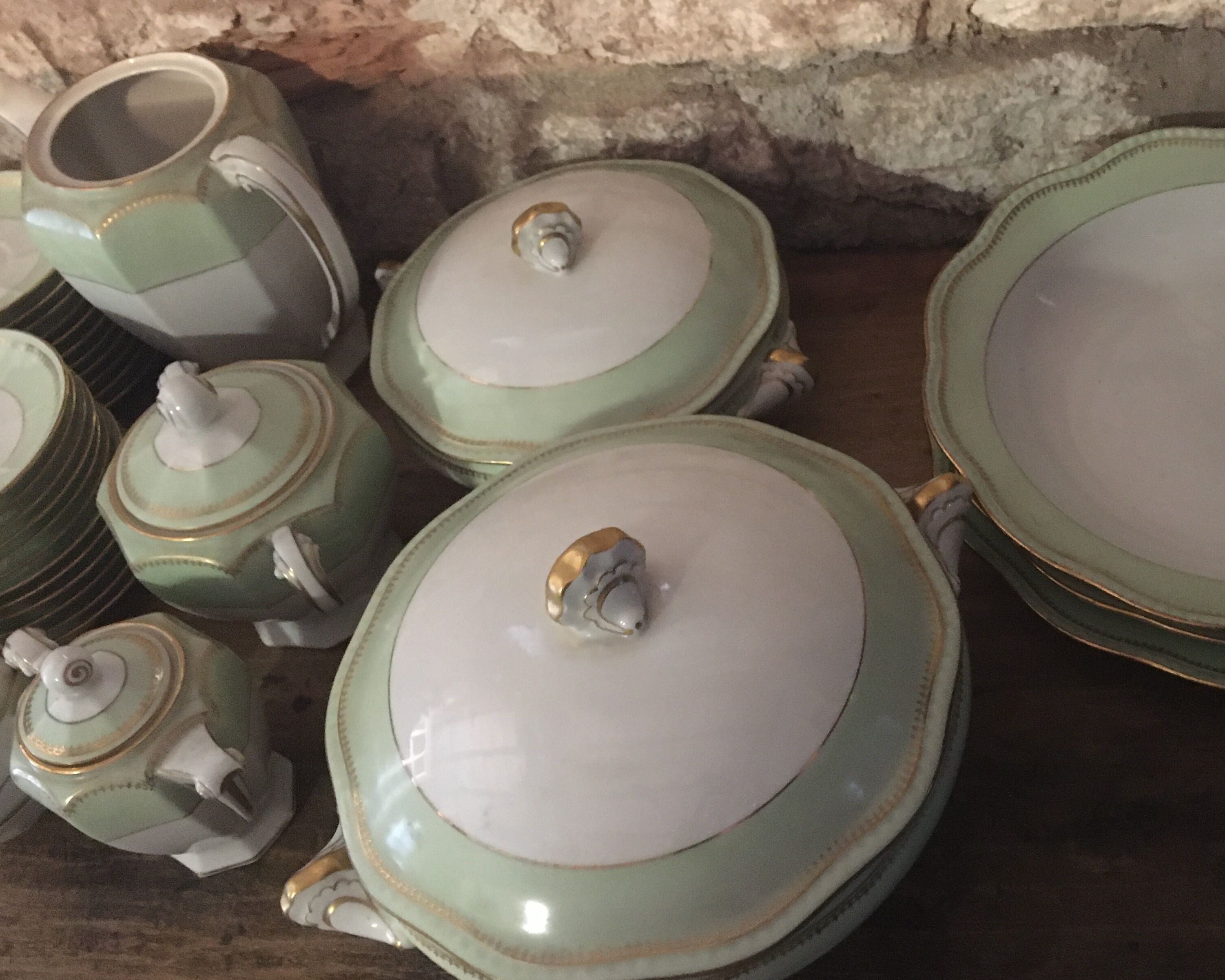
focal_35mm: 38
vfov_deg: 39.2
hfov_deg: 47.3
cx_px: 802
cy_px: 469
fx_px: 1378
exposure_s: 1/17
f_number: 2.2
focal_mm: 4.15
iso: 500
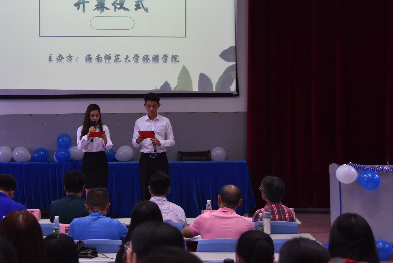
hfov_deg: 20.5
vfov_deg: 13.8
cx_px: 135
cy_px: 85
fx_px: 1082
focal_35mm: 99
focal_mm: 48
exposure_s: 1/60
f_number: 4.5
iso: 800
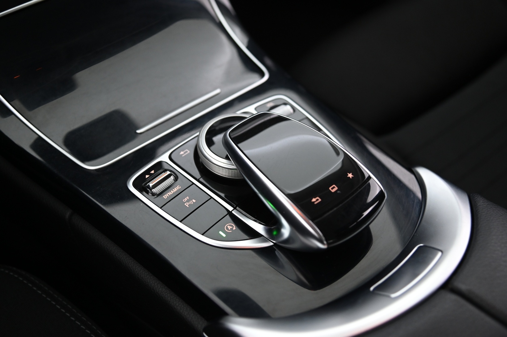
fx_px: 563
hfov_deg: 48.5
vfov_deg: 33.3
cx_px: 254
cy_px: 168
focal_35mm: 40
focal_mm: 40
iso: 2000
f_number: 4
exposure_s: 1/20
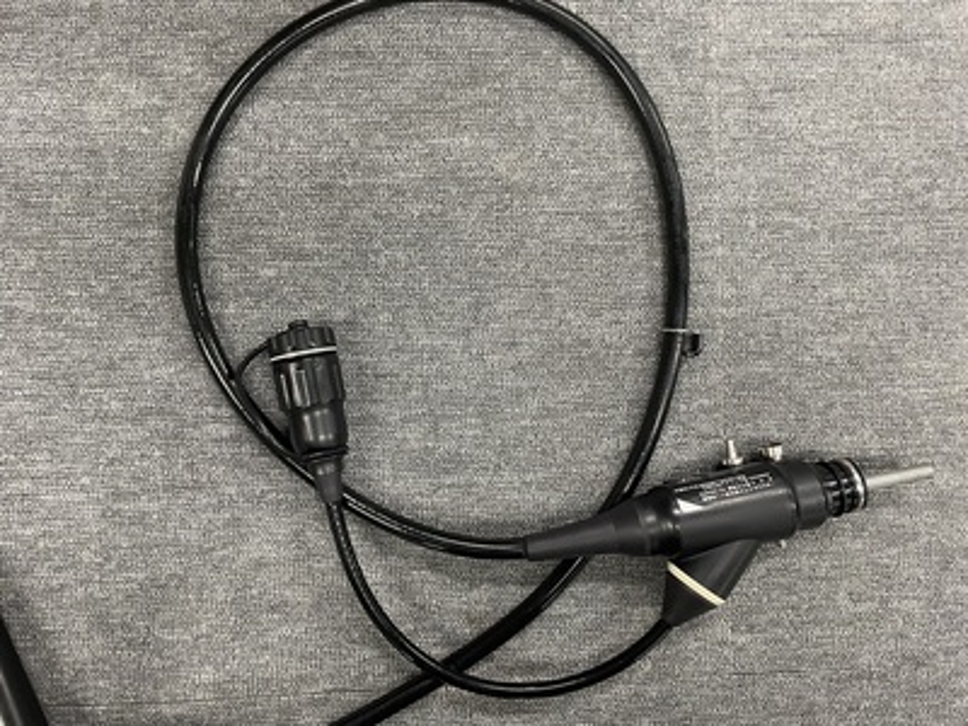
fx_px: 727
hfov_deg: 67.3
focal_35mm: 26
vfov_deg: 53.1
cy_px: 363
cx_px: 484
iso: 160
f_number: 1.6
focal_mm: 4.2
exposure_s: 1/60
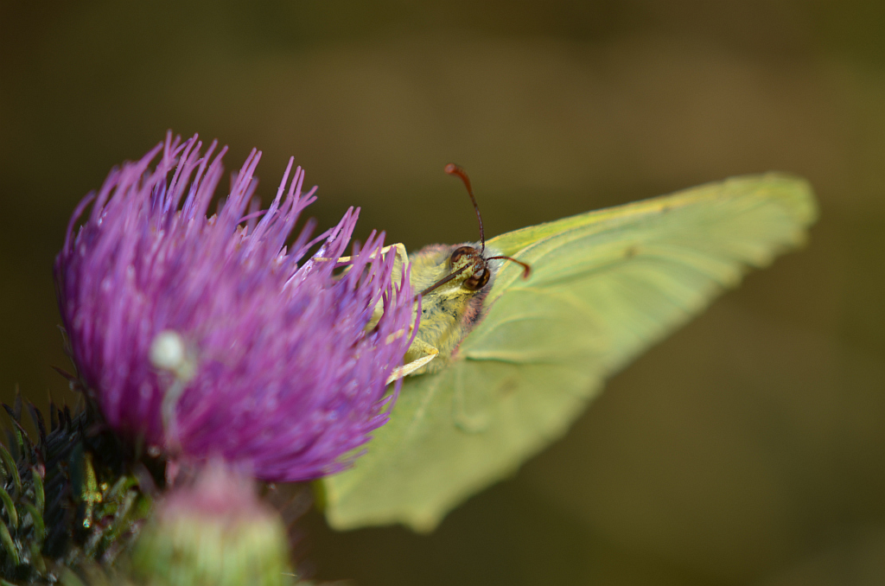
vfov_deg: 4.8
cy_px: 293
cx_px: 442
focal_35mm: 285
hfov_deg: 7.2
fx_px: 6991
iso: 100
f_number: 8
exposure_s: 1/400
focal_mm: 190
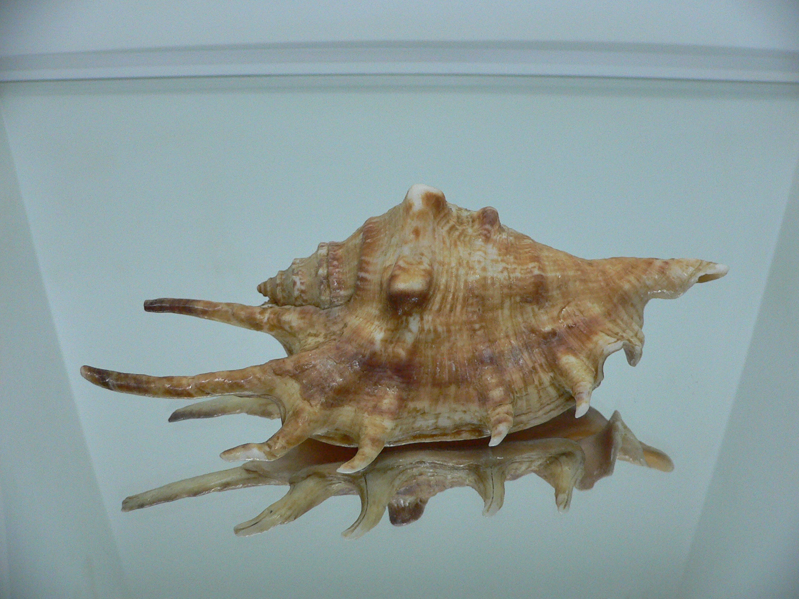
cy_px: 300
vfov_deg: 40.7
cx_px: 400
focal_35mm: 35
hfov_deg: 52.6
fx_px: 808
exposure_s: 1/60
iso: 200
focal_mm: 4.6
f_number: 2.8
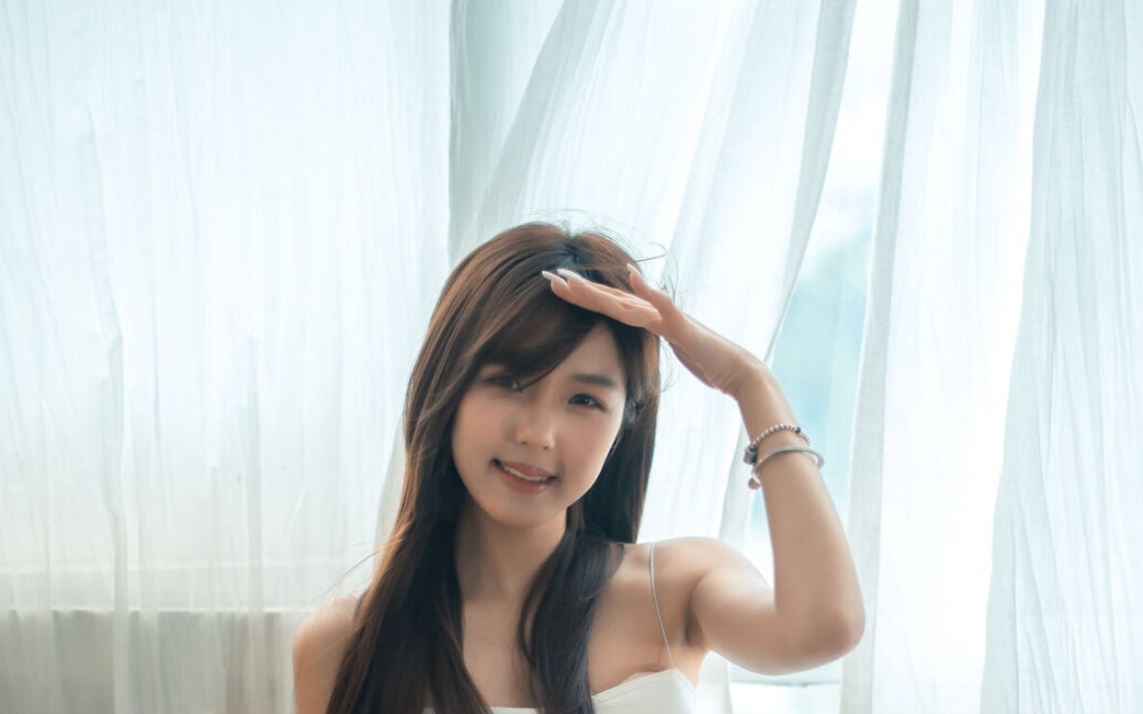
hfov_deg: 26.8
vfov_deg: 16.7
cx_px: 569
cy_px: 668
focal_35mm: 77
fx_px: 2398
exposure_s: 1/2000
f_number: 1.4
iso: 250
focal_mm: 50
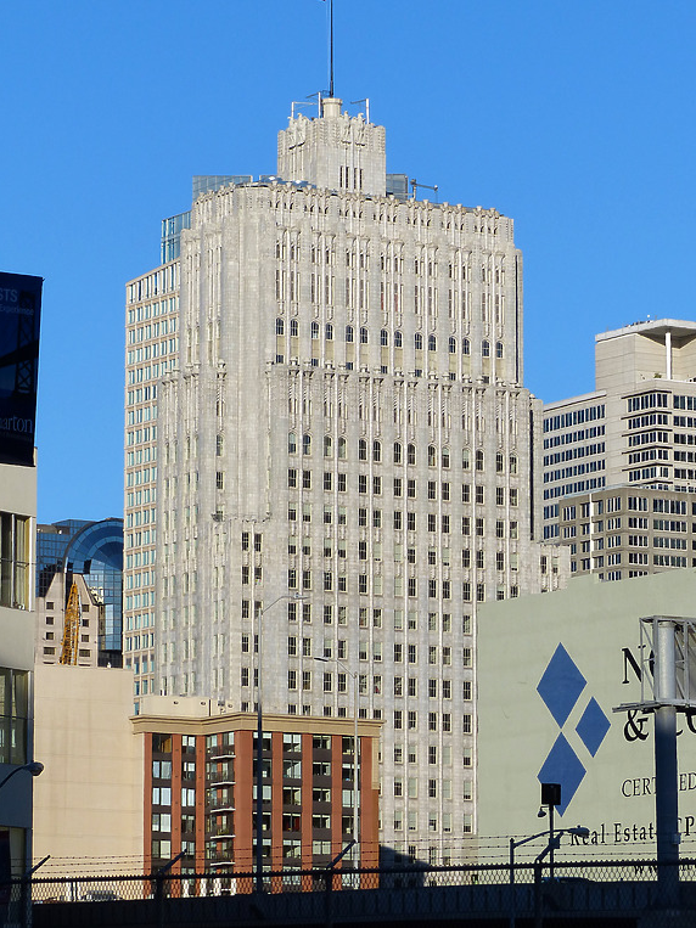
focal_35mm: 177
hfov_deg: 8.4
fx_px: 4746
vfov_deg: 11.2
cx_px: 357
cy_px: 440
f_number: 4
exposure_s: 1/2000
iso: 100
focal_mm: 27
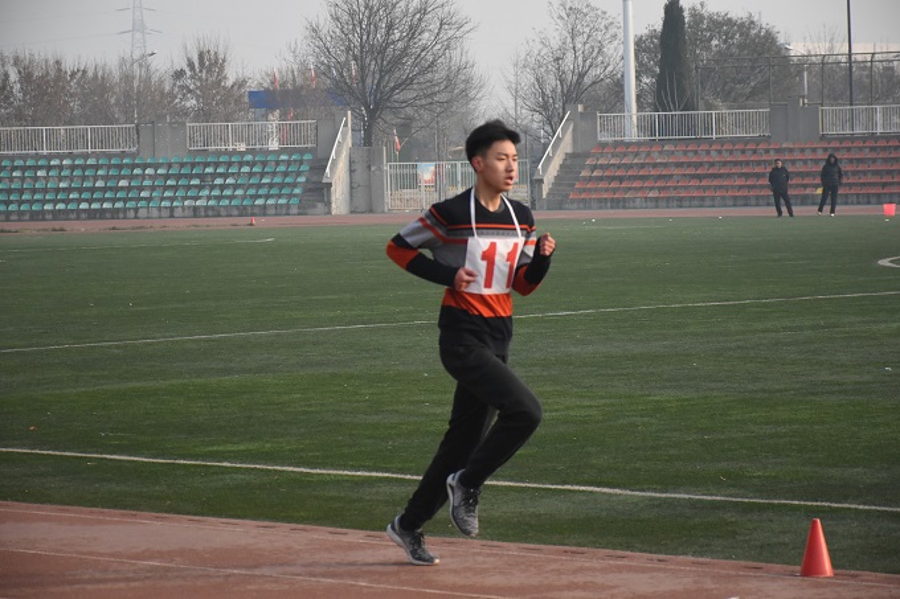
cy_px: 300
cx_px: 450
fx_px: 3561
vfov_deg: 9.6
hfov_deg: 14.4
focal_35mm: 142
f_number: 5.6
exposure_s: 1/2500
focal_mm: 95
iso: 1600
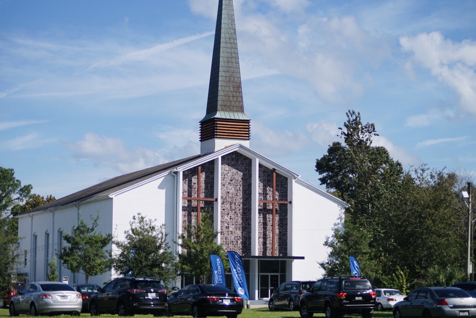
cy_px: 159
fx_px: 1092
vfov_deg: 16.6
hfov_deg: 24.6
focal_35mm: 82
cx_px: 238
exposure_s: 1/1250
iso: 100
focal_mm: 55
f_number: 4
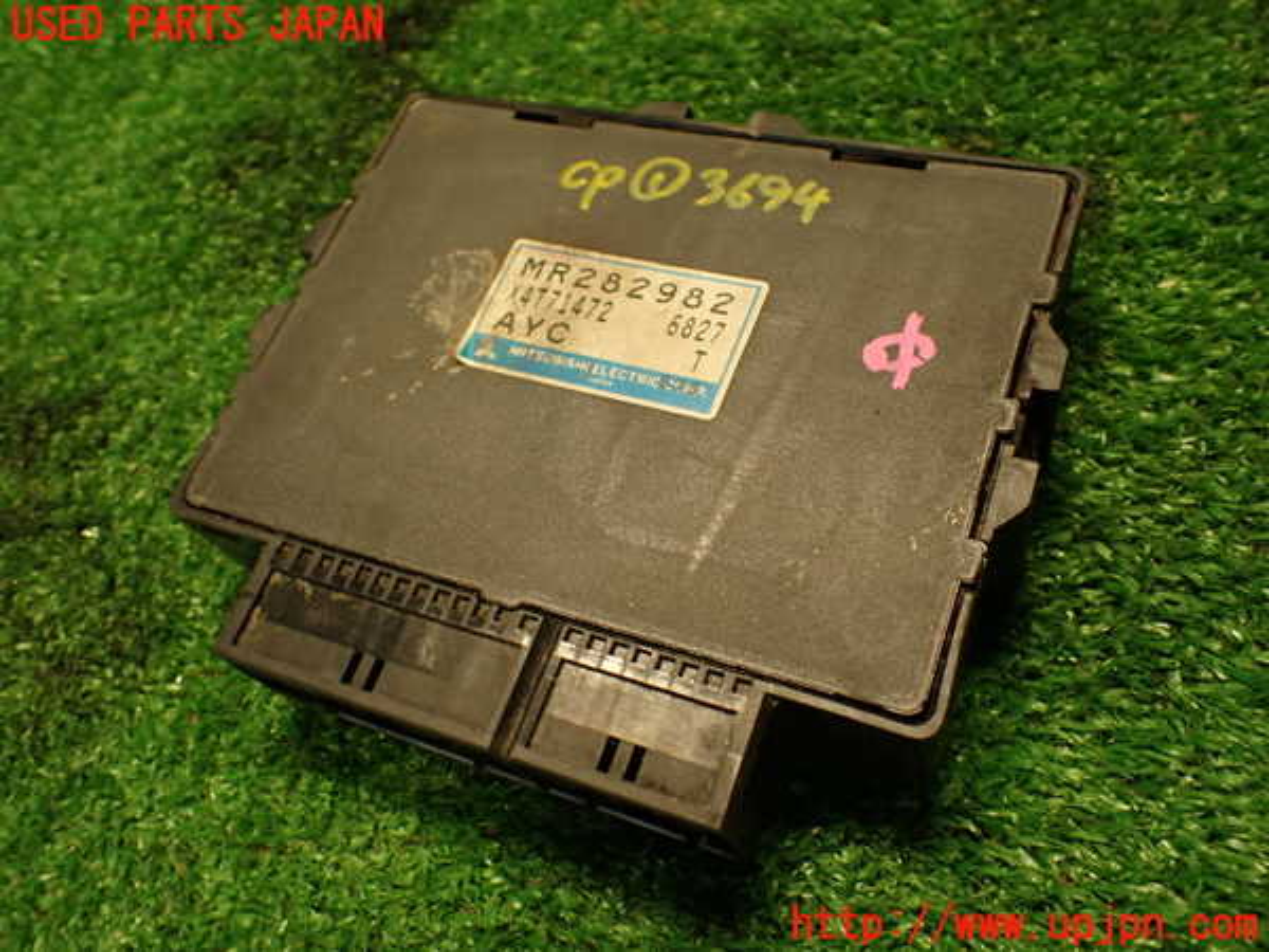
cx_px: 634
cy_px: 476
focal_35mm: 30
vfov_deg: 46.8
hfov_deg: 60.0
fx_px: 1100
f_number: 2.3
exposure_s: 1/30
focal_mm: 5.4
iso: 250
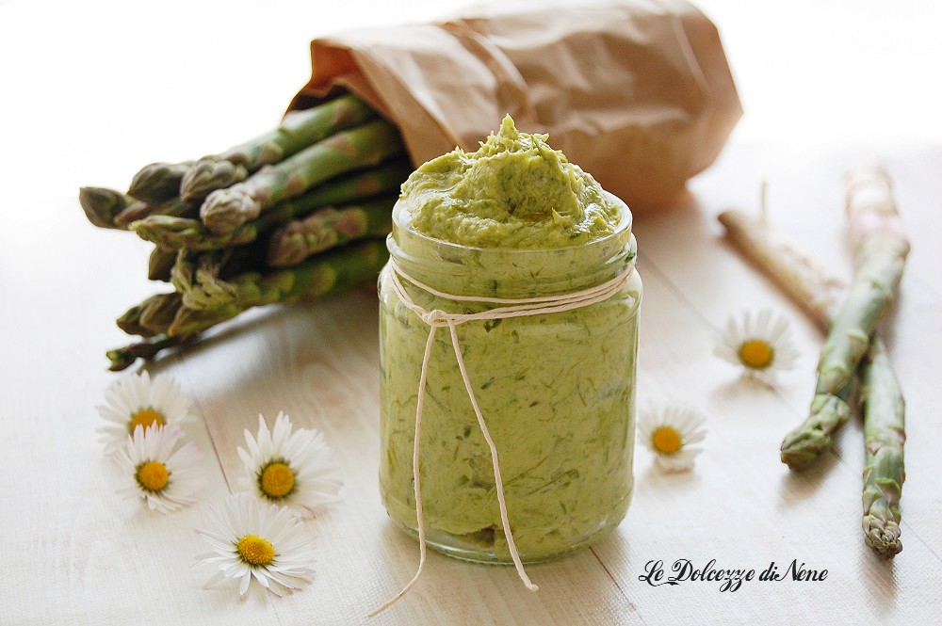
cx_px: 471
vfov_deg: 16.5
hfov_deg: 24.6
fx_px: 2157
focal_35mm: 82
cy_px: 313
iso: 450
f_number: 5.6
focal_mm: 55
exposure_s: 1/60
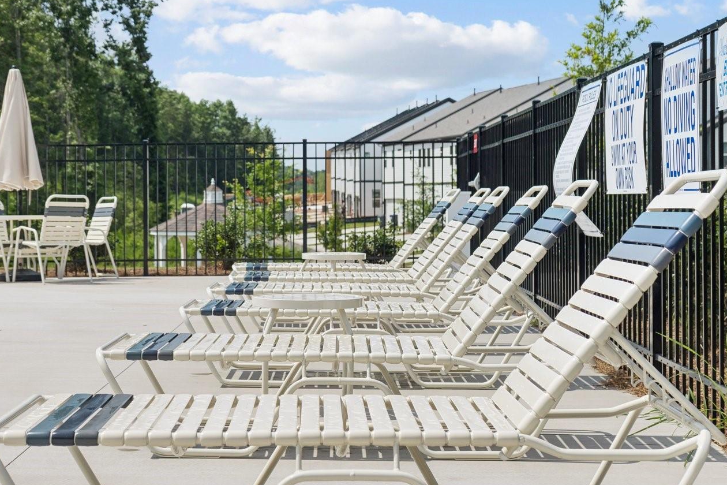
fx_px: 1313
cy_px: 249
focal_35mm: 65
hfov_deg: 31.0
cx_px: 346
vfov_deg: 20.9
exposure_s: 1/1250
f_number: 5
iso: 100
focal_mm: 40
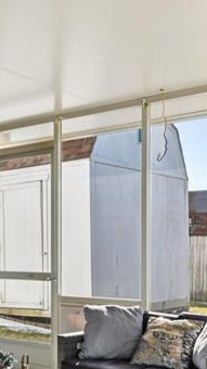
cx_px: 115
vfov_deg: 34.6
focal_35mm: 60
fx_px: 586
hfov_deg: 20.0
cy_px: 244
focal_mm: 19
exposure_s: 1/320
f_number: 8
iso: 400
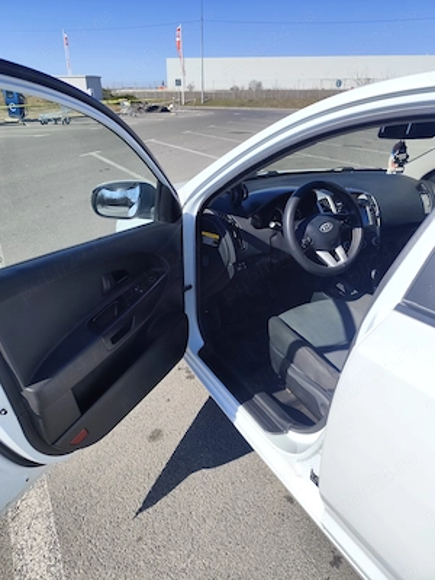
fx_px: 385
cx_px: 218
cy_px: 290
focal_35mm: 23
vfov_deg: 73.9
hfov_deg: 58.9
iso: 50
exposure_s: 1/1302
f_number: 1.65
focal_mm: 6.19
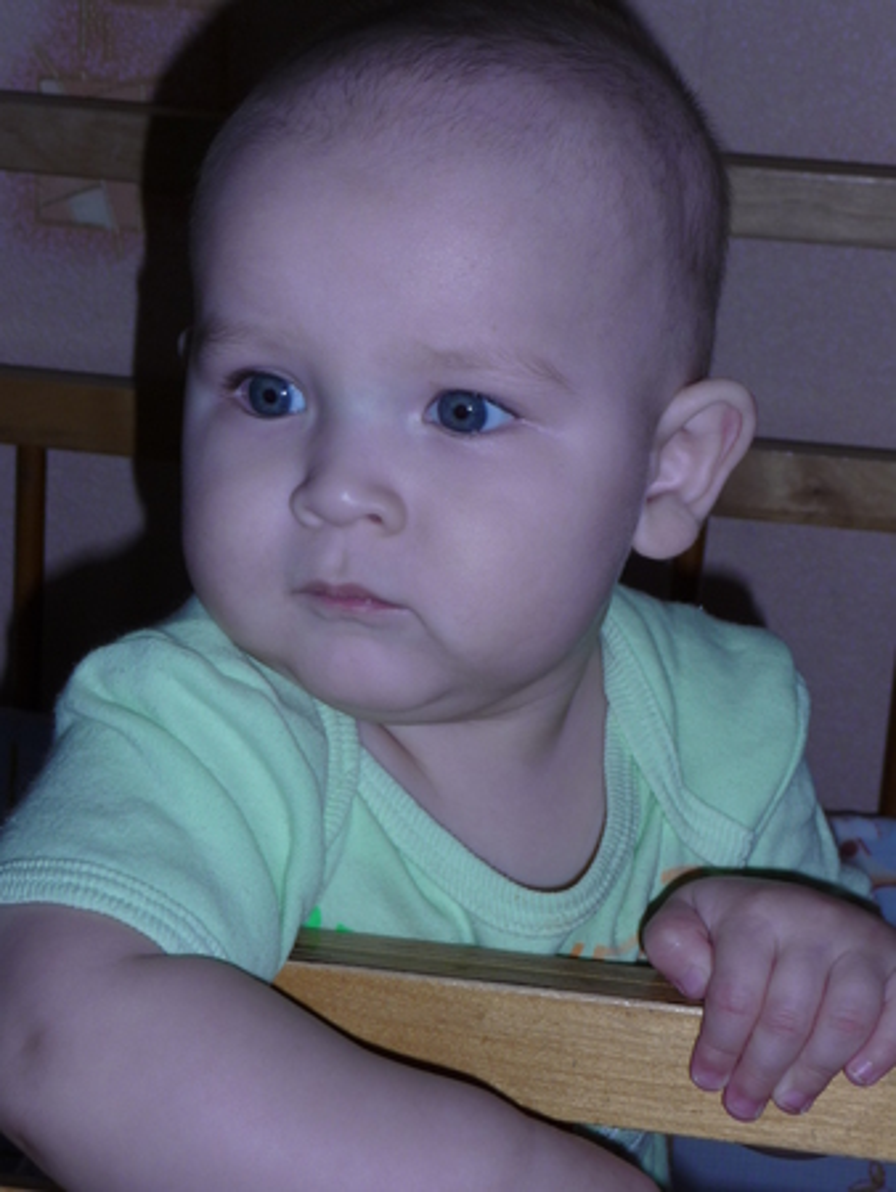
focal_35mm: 77
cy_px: 596
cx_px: 448
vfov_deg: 25.3
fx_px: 2655
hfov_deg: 19.2
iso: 100
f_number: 4.6
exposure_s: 1/40
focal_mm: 13.1
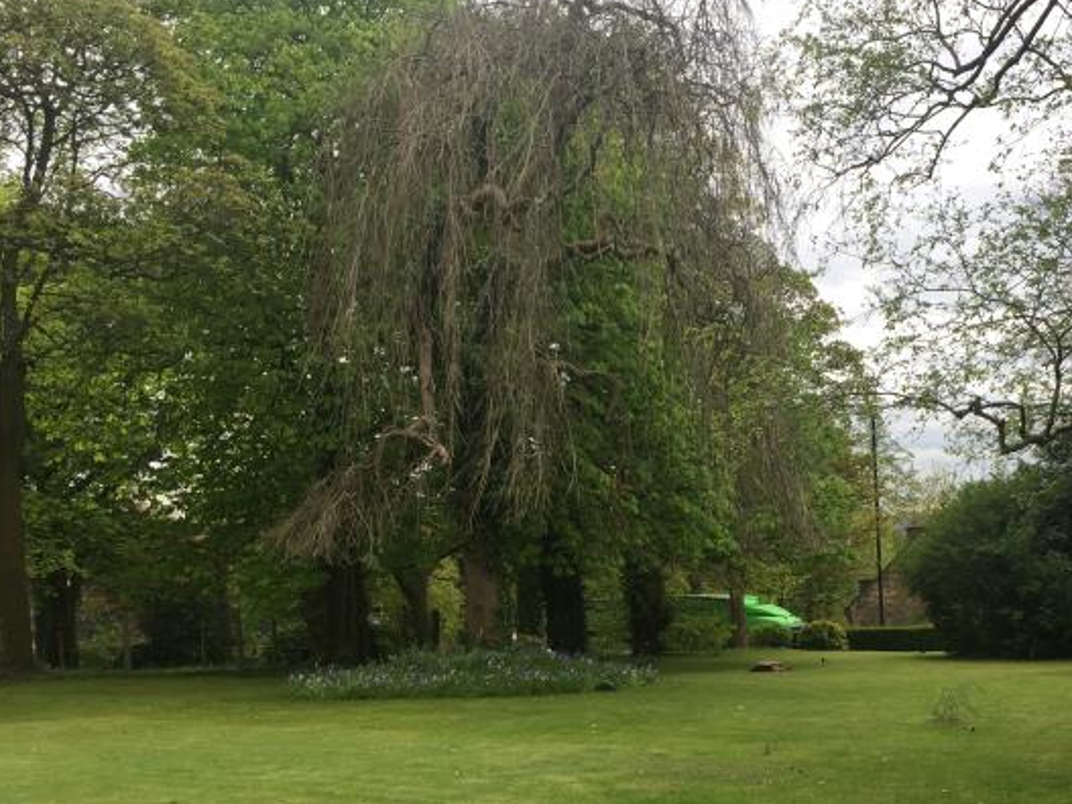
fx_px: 1362
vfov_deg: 32.4
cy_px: 580
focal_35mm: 44
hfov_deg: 42.4
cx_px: 714
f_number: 2.2
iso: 32
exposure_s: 1/309
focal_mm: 4.15
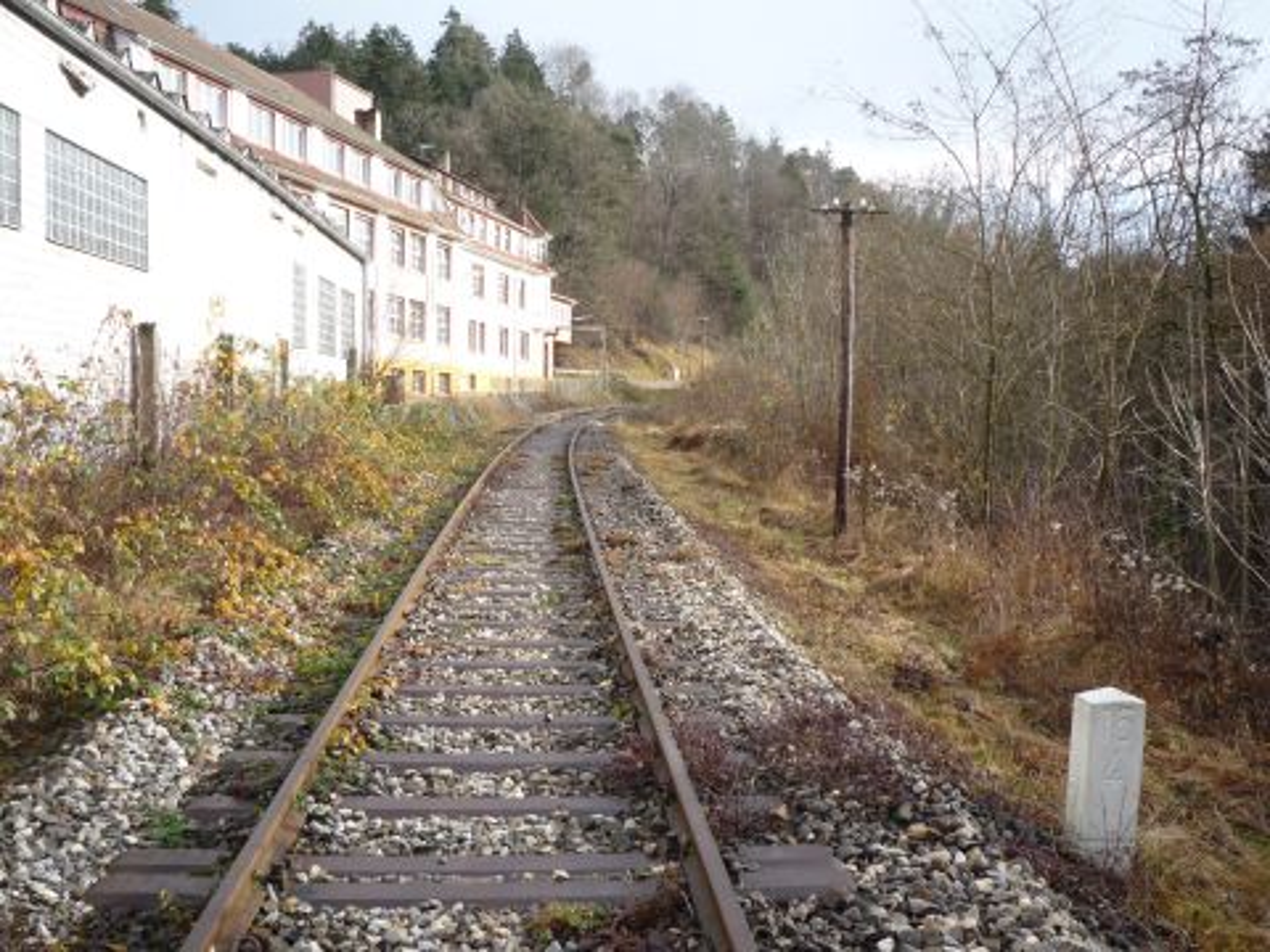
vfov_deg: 44.2
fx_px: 1174
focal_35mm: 32
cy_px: 476
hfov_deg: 56.8
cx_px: 635
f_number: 4
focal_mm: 5.2
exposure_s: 1/160
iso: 100
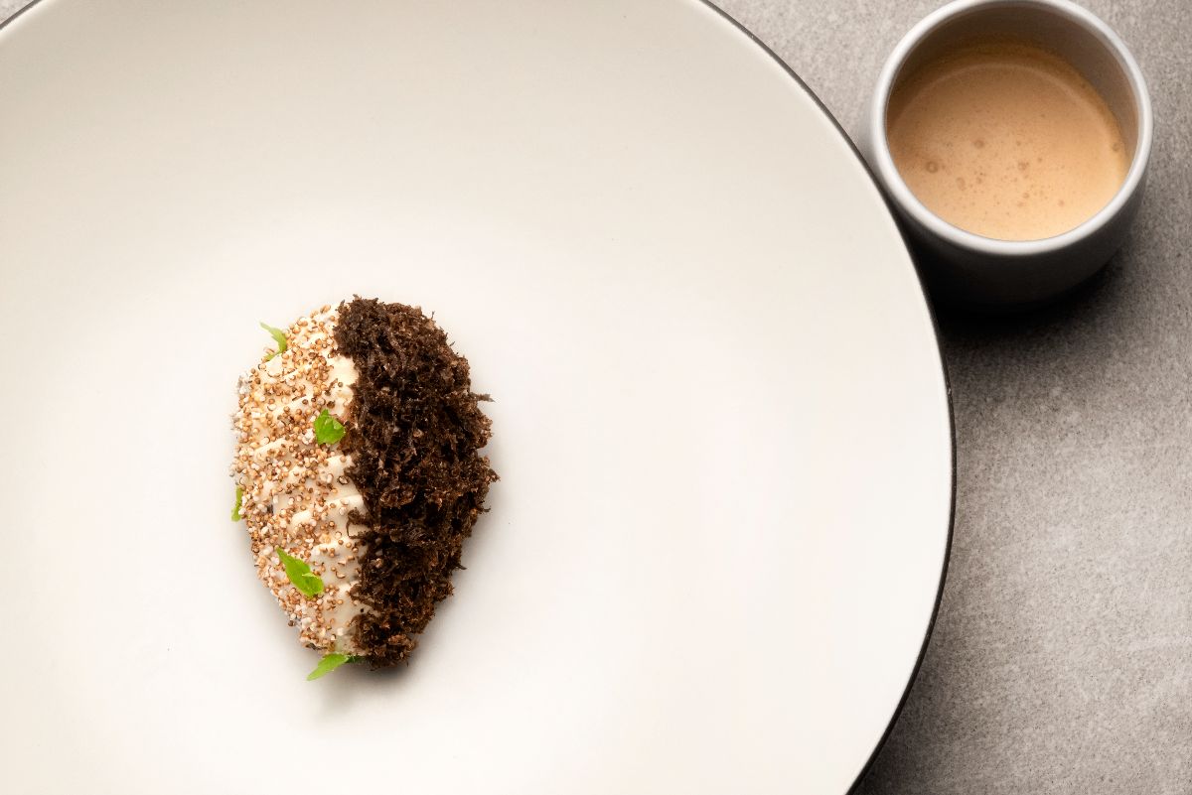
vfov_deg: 13.7
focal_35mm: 100
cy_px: 398
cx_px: 596
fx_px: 3312
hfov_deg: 20.4
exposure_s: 1/2
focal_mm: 100
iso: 500
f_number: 16
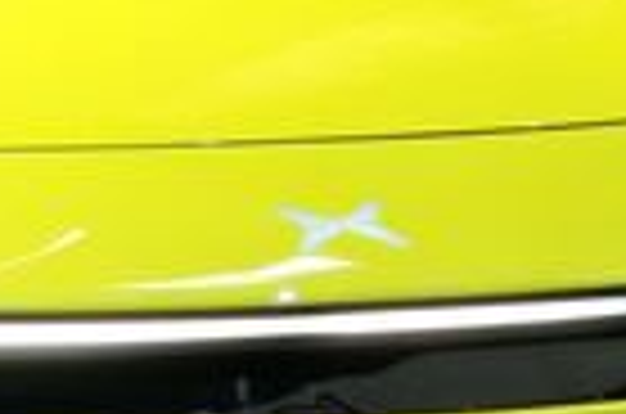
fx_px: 7790
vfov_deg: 3.0
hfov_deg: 4.6
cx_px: -428
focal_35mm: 449
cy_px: 43
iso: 125
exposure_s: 1/100
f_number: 1.8
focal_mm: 11.5
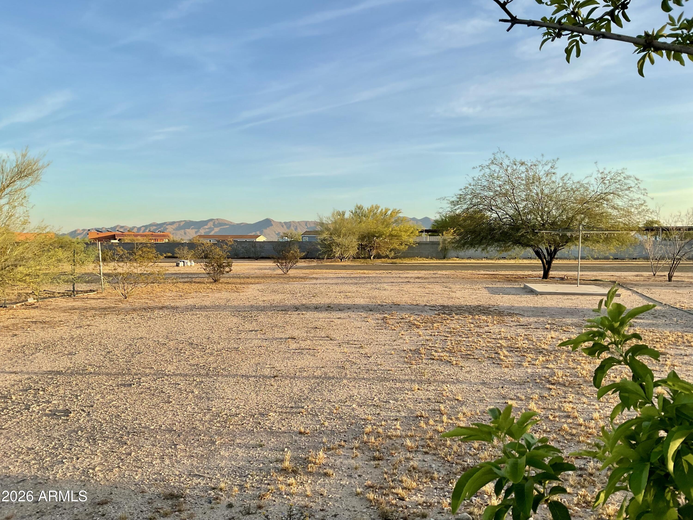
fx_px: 581
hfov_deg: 61.7
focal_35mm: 29
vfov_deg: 48.2
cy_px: 260
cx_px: 346
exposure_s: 1/749
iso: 16
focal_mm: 3
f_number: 1.8
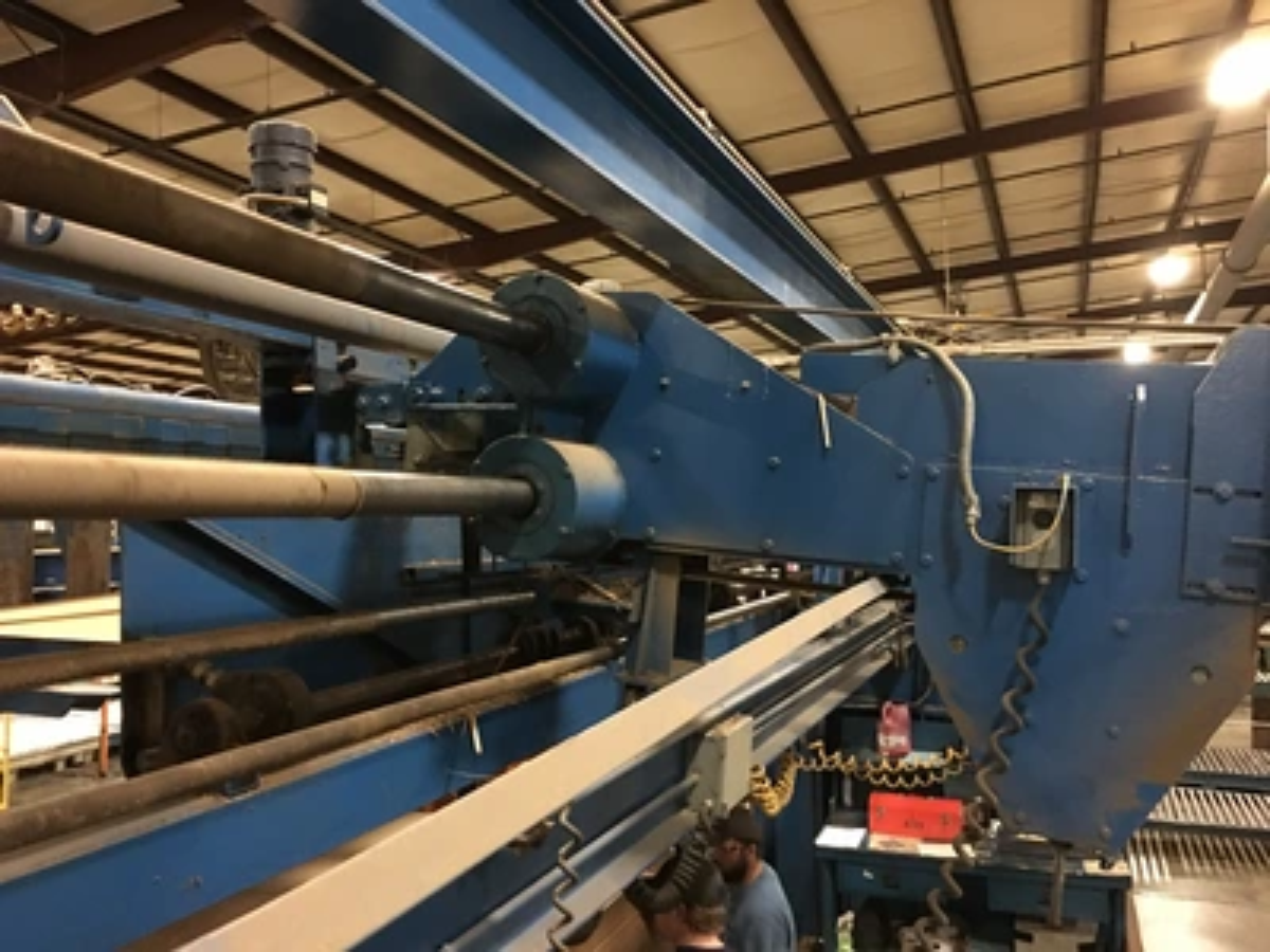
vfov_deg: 48.2
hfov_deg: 61.7
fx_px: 1064
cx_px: 635
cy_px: 476
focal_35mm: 29
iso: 80
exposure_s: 1/4
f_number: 2.2
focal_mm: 4.15
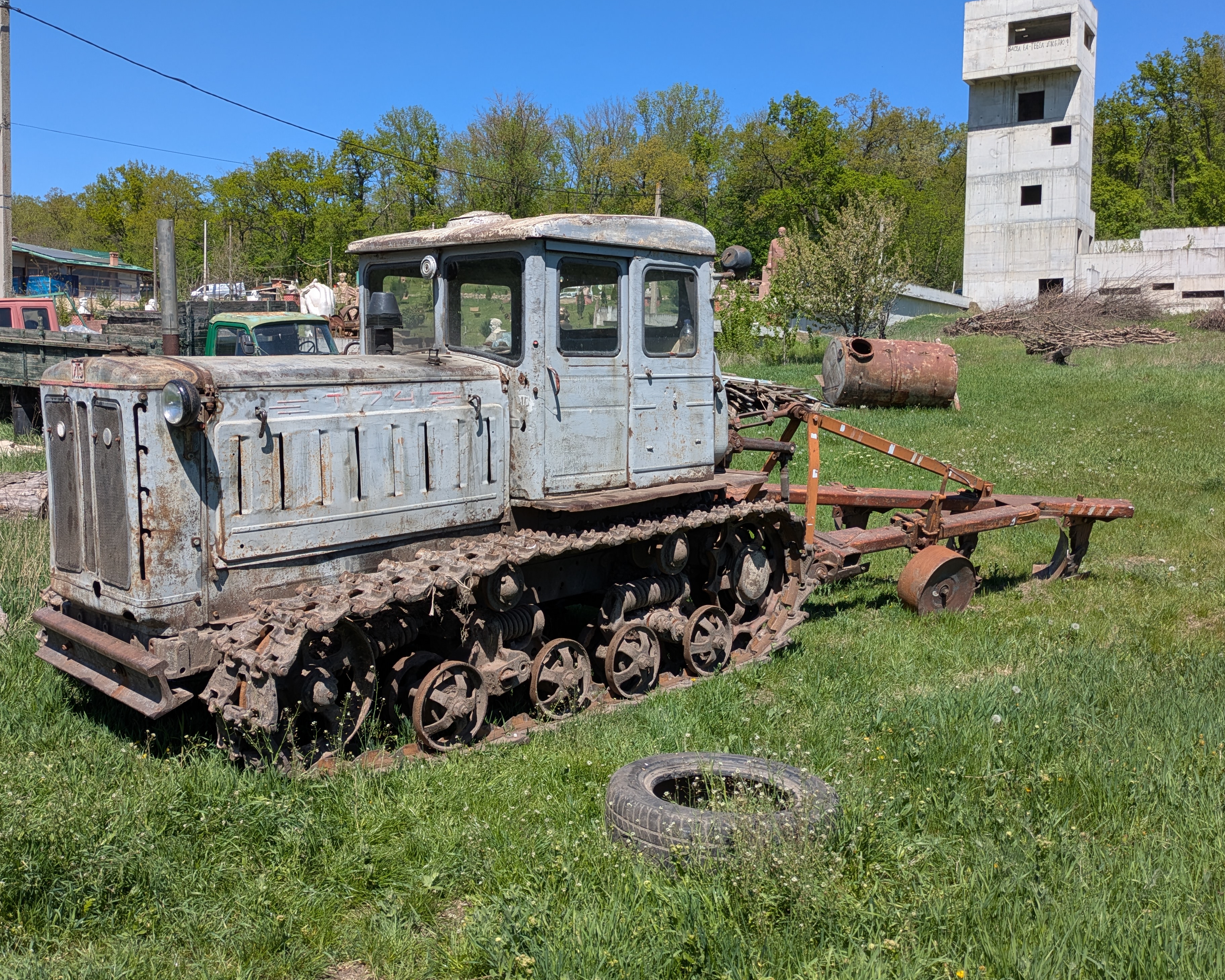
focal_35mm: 31
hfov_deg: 57.1
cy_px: 445
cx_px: 573
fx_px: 1124
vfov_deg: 47.1
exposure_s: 1/1546
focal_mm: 5.43
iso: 45
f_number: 1.89
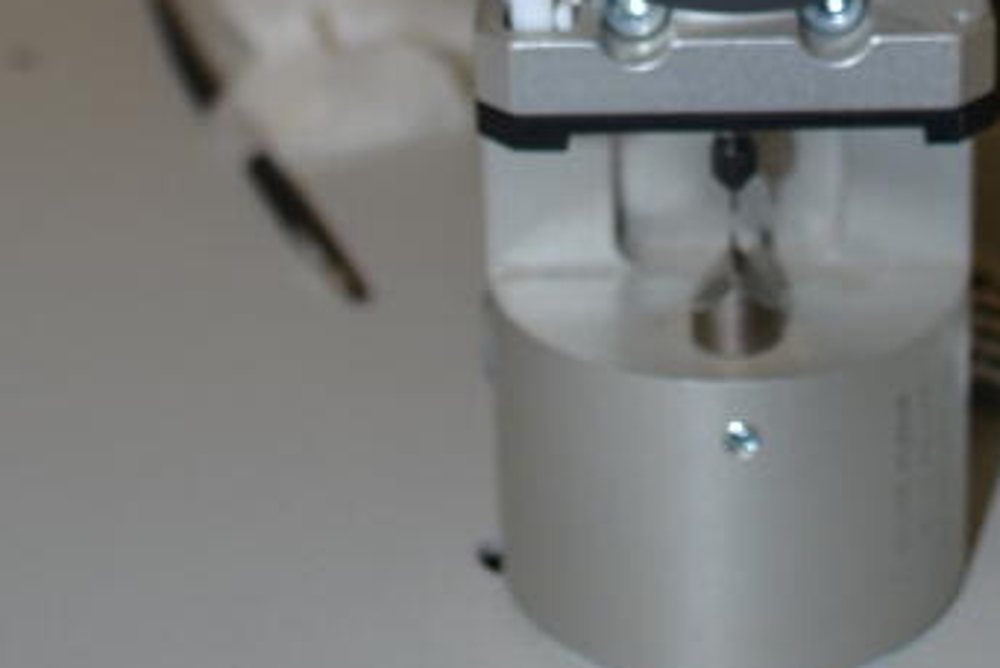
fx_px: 3225
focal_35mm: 116
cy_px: -343
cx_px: 654
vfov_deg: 11.3
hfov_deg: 17.6
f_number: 3.8
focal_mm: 22
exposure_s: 1/60
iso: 250
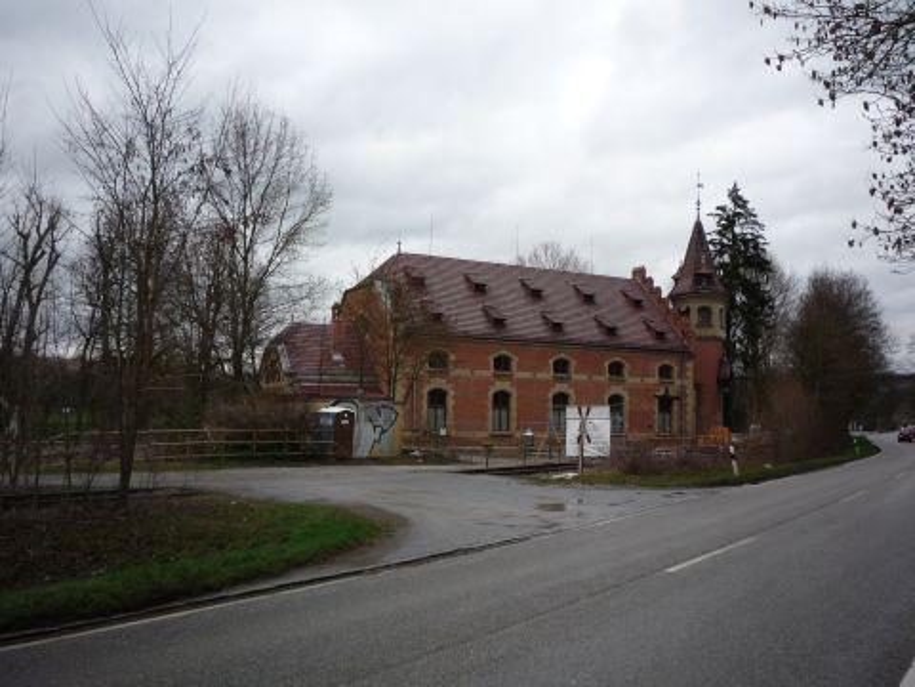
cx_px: 458
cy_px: 344
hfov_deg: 56.8
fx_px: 846
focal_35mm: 32
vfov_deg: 44.2
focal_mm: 5.2
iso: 100
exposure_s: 1/250
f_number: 4
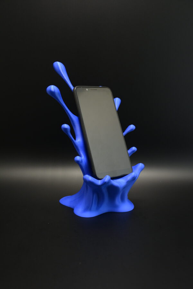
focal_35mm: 39
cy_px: 144
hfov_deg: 34.3
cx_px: 96
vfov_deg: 49.5
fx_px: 313
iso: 800
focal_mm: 26
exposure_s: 1/60
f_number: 4
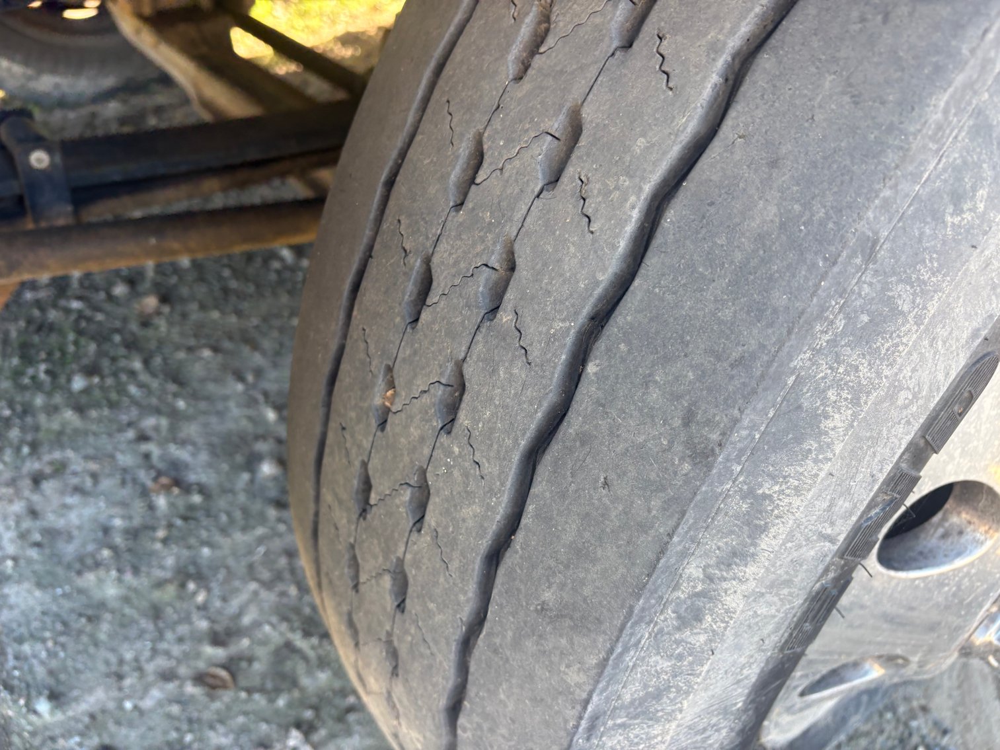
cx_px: 500
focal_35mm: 26
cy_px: 375
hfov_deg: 67.3
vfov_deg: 53.1
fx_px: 751
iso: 64
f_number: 1.6
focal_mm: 5.96
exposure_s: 1/150
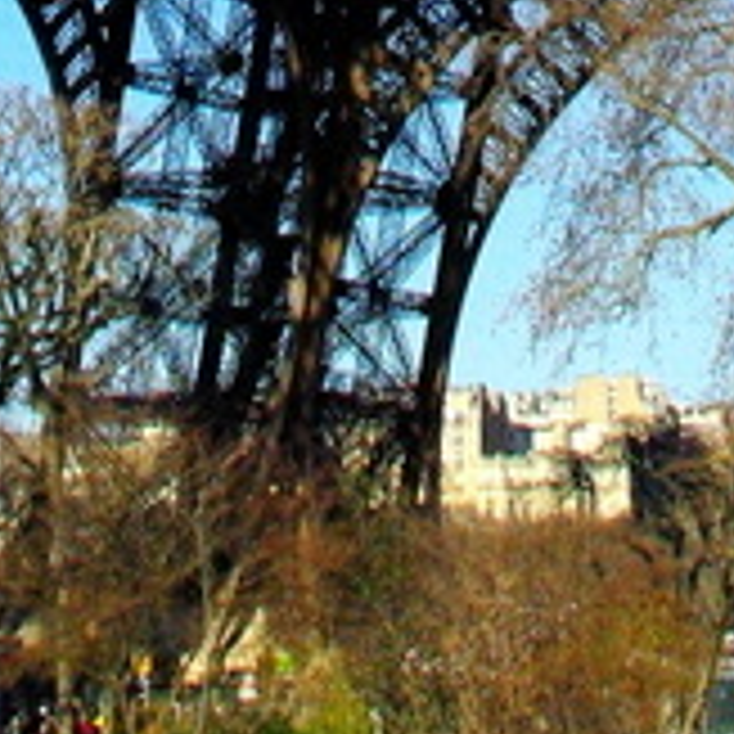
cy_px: -1346
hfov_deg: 12.1
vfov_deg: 9.8
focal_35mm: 144
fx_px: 3455
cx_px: 374
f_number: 11
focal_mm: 18
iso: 1600
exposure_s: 1/1500
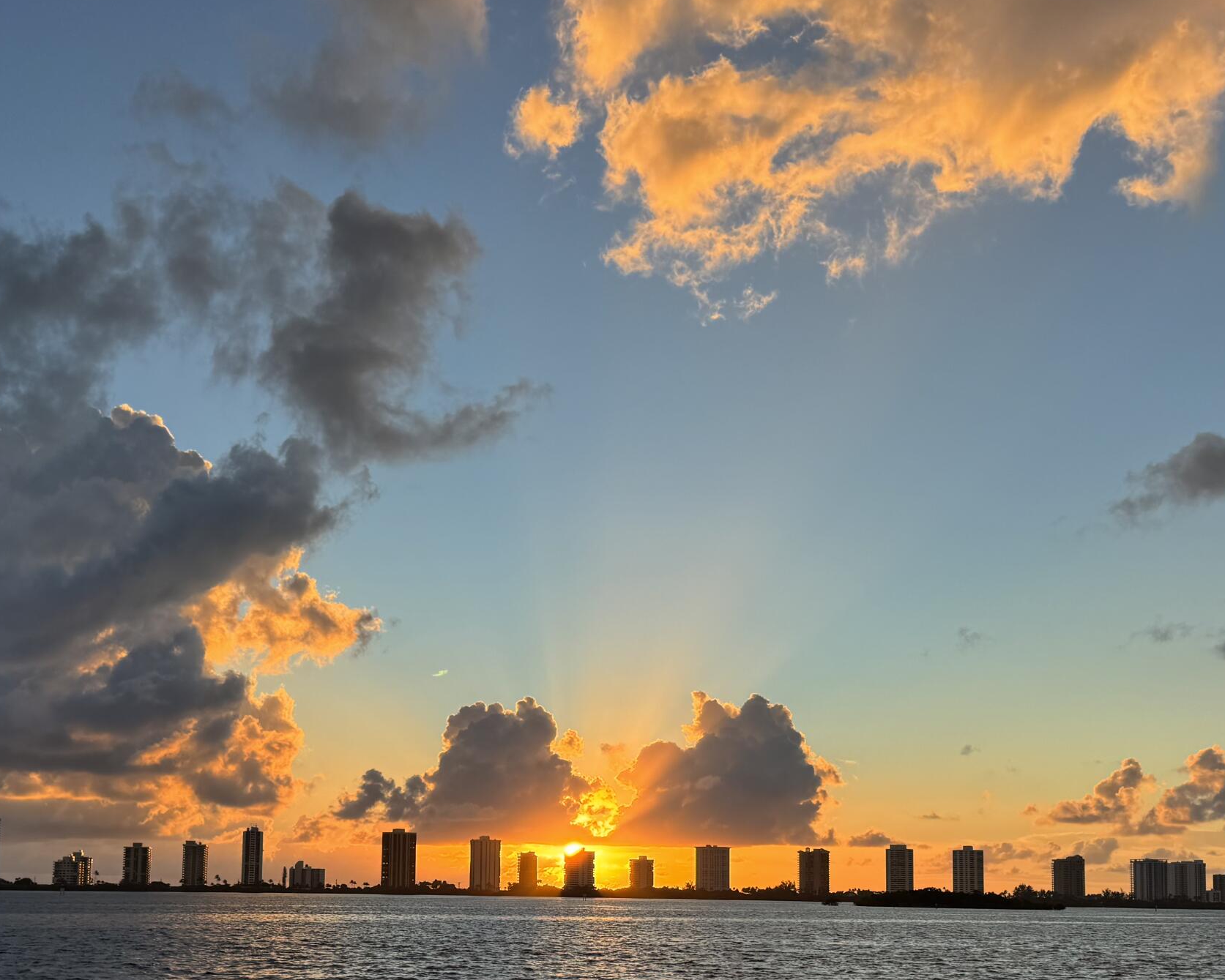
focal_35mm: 42
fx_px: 1523
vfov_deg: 34.8
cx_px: 518
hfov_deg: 43.7
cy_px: 754
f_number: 1.78
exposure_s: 1/2105
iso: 80
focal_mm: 6.76
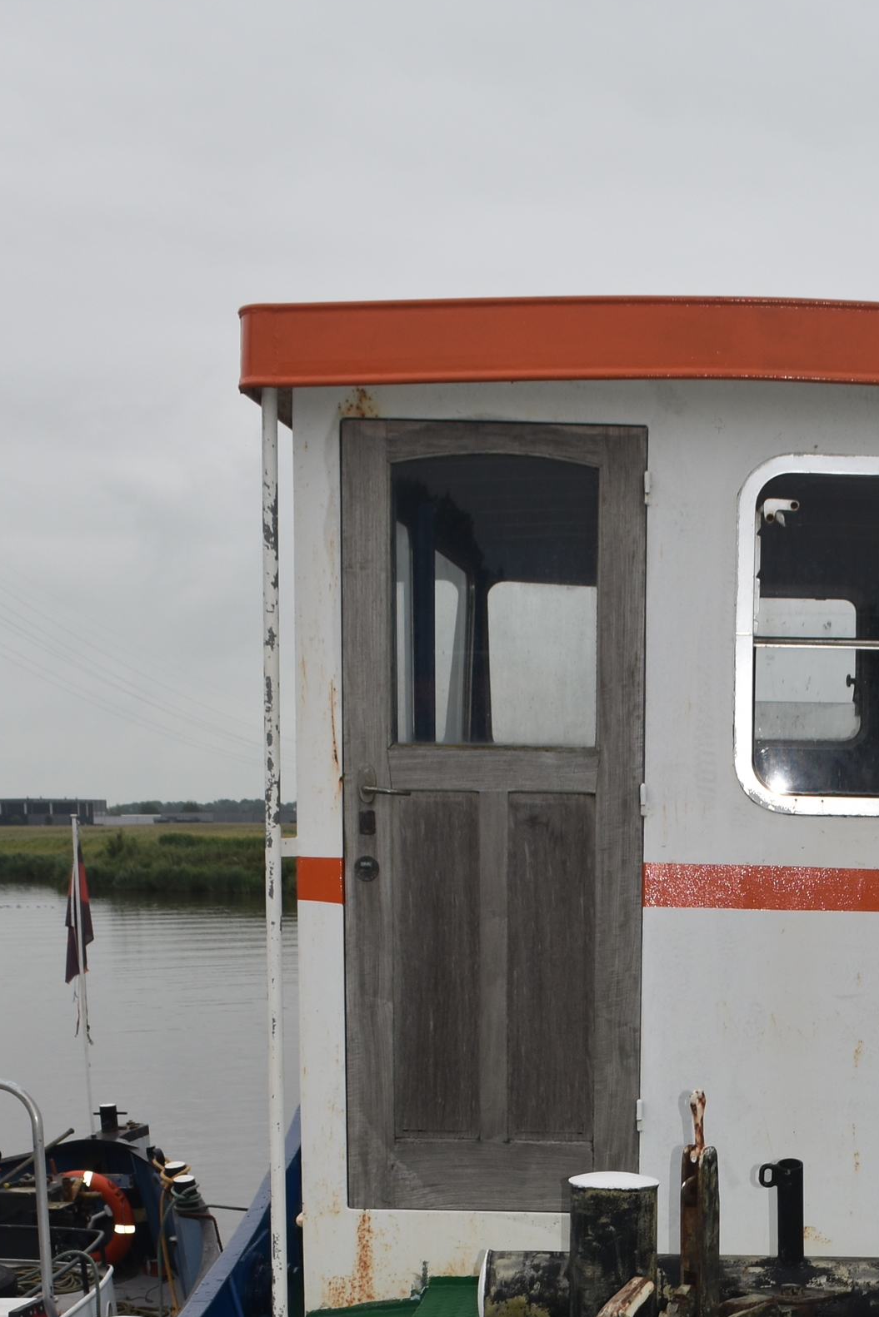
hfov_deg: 20.6
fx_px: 2343
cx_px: 860
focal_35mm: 64
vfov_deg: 29.6
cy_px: 1270
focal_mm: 18
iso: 100
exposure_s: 1/160
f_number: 6.3
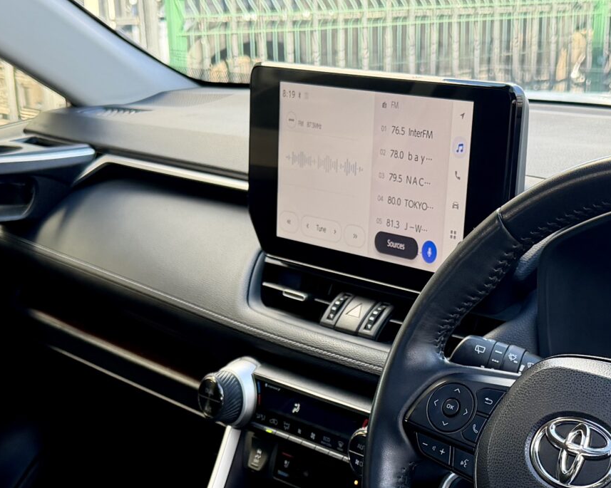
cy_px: 524
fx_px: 1265
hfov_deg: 27.0
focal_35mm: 70
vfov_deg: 20.9
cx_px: 404
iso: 160
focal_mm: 6.76
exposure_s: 1/207
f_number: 1.78
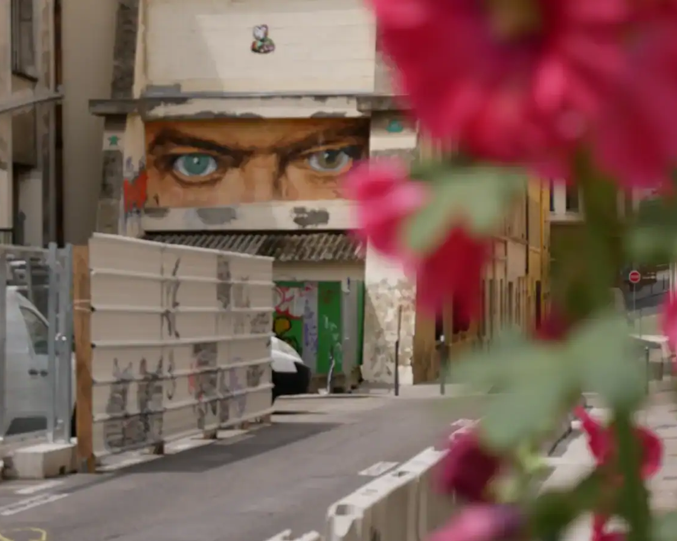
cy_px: 271
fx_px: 2304
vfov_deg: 13.4
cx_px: 317
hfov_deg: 16.7
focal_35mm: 115
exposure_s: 1/2000
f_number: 5.1
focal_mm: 55
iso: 400
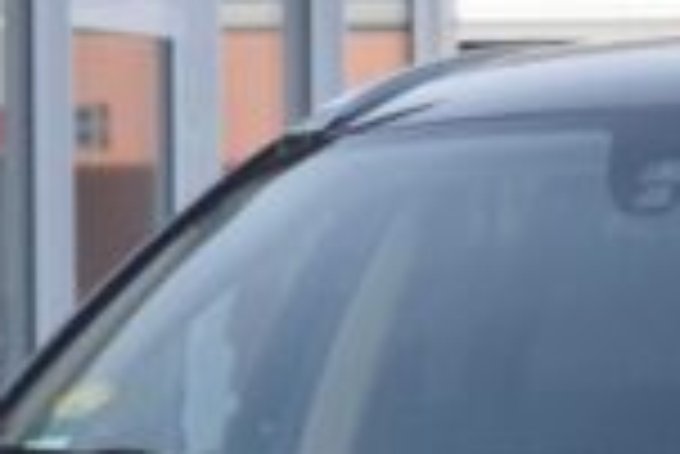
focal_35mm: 510
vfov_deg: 2.7
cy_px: 841
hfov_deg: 4.0
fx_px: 9642
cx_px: 892
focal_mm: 48
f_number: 5
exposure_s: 1/1250
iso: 400
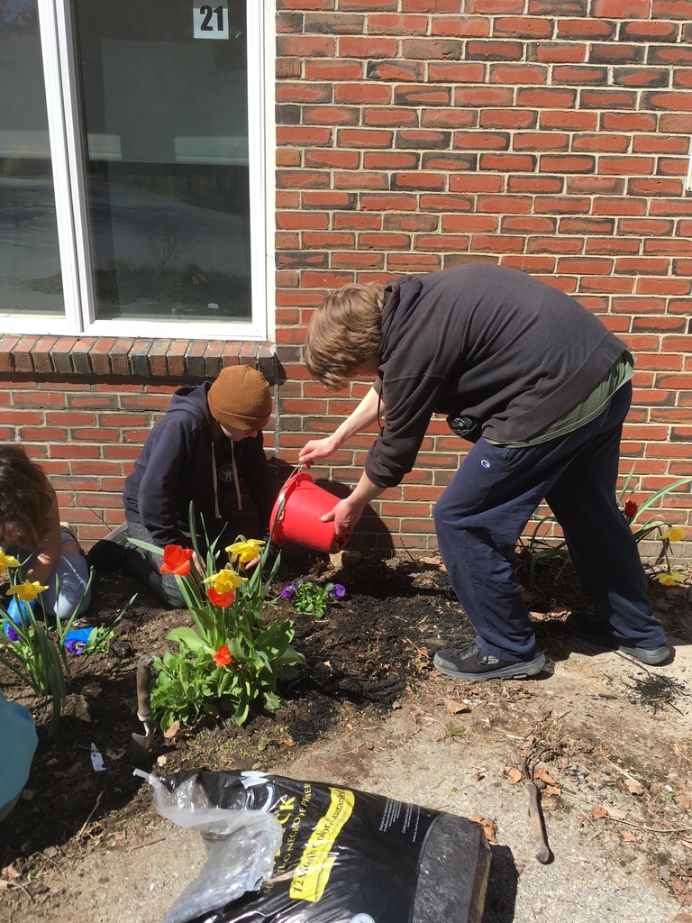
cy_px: 462
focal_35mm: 29
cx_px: 346
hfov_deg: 48.2
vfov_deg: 61.7
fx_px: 773
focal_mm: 4.15
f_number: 2.2
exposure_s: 1/1026
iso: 25
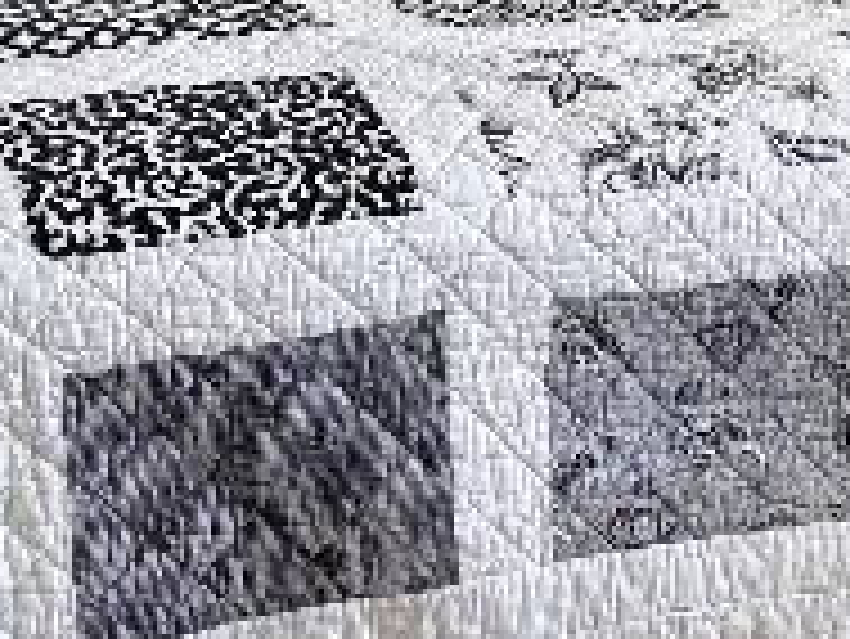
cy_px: -272
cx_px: 598
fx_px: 2875
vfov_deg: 12.2
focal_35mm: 117
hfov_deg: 16.8
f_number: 1.6
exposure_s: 1/122
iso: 100
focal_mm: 5.96
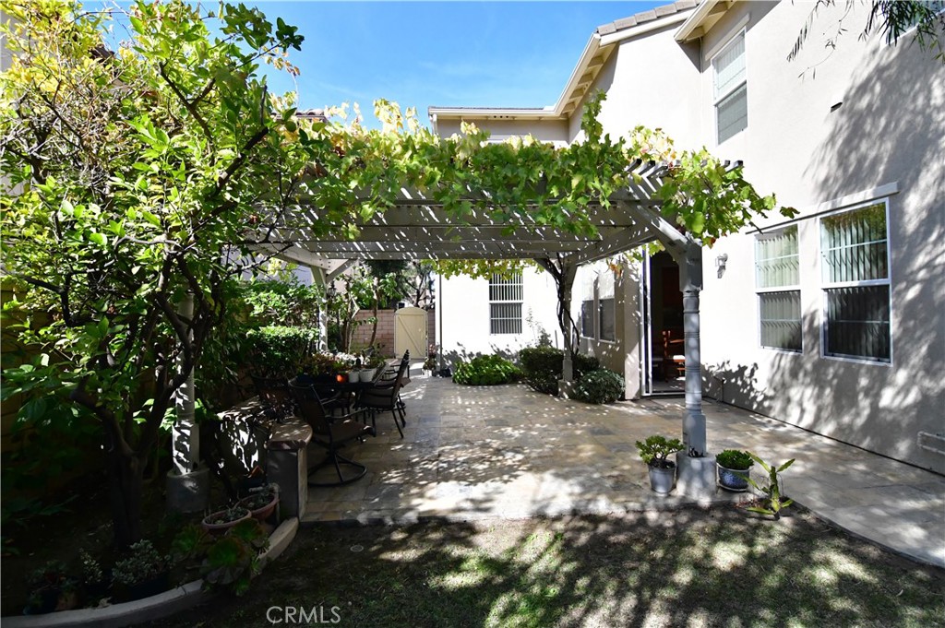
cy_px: 314
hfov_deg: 96.8
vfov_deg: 73.7
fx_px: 420
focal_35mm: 16
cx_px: 472
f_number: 4.5
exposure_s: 1/8000
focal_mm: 11
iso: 2000
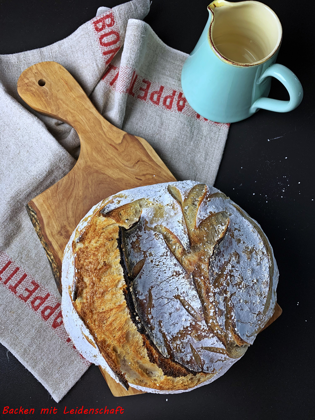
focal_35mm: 26
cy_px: 210
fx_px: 315
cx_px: 158
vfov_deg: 67.3
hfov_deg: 53.1
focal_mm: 4.25
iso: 64
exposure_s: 1/100
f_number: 1.8
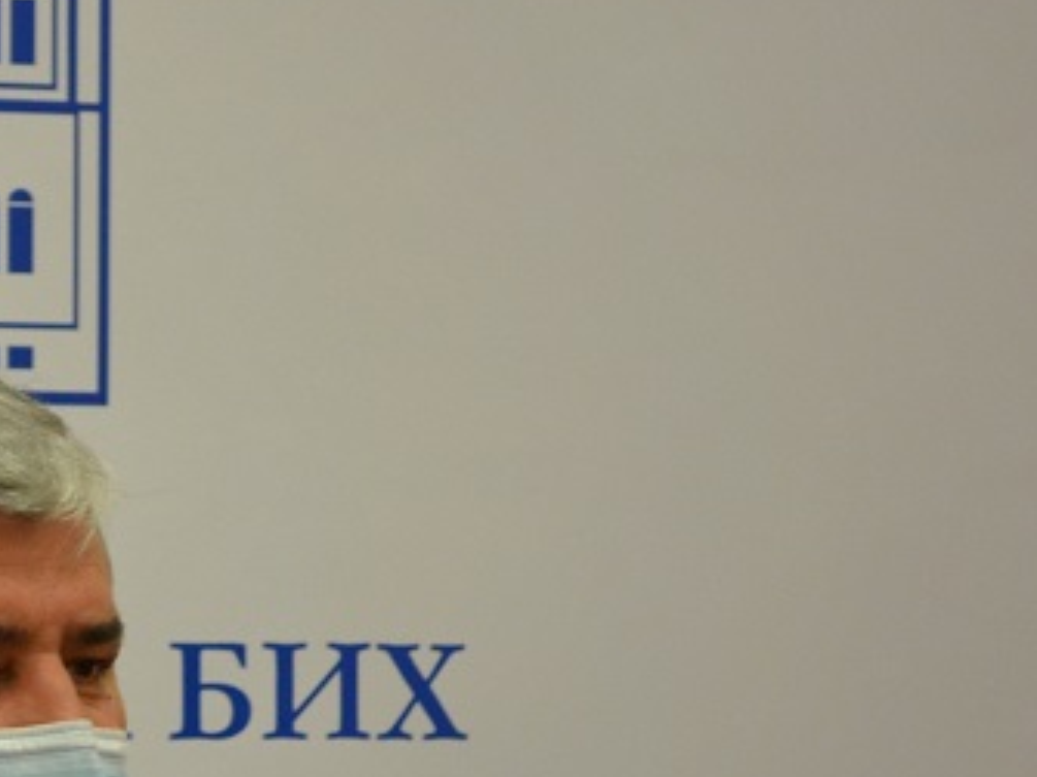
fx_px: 8496
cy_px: 839
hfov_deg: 6.9
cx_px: -96
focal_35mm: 284
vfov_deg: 5.2
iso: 800
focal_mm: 55
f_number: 5.6
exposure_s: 1/50
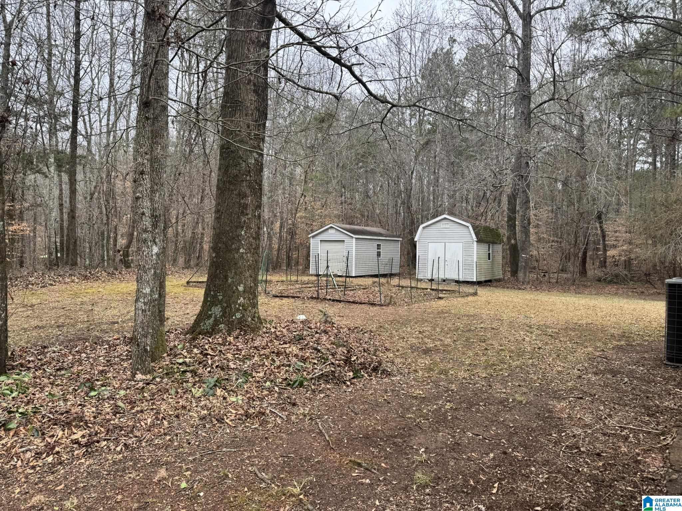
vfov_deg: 56.8
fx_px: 473
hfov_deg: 71.6
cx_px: 341
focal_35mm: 24
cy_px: 256
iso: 80
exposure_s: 1/454
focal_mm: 6.76
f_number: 1.78
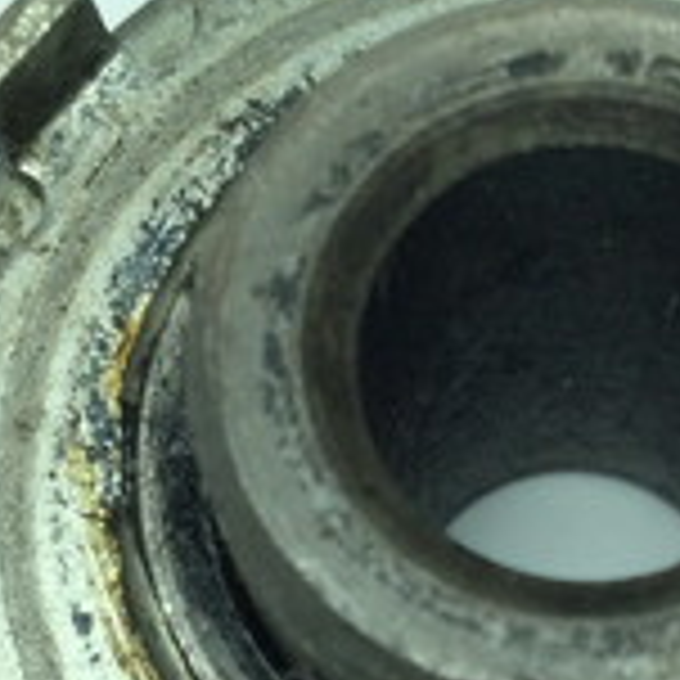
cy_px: 617
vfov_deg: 15.4
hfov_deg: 15.5
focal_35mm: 112
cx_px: 536
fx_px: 2489
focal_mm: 3.3
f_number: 2.4
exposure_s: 1/362
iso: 32
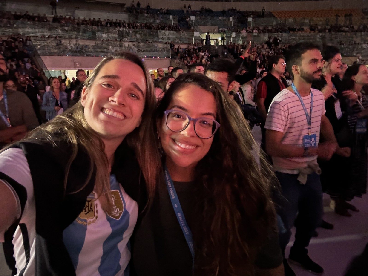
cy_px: 138
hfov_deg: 73.9
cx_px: 184
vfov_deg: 58.9
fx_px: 245
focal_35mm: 23
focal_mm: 2.69
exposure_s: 1/20
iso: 640
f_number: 1.9
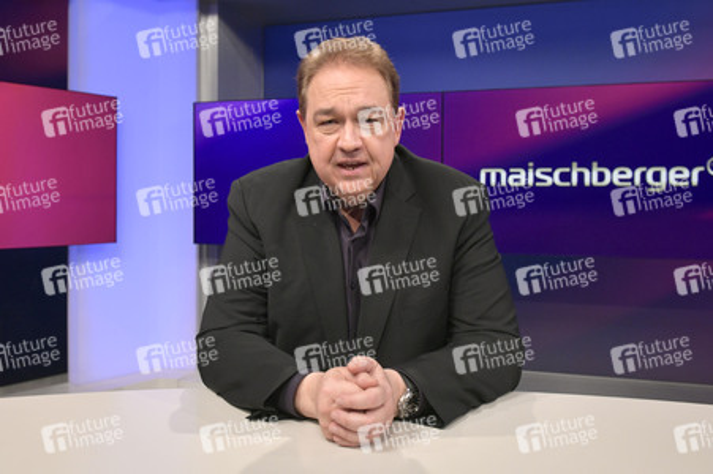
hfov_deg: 60.3
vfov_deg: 42.3
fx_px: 614
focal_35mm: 31
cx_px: 356
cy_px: 237
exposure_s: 1/200
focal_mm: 31
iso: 1600
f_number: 5.6
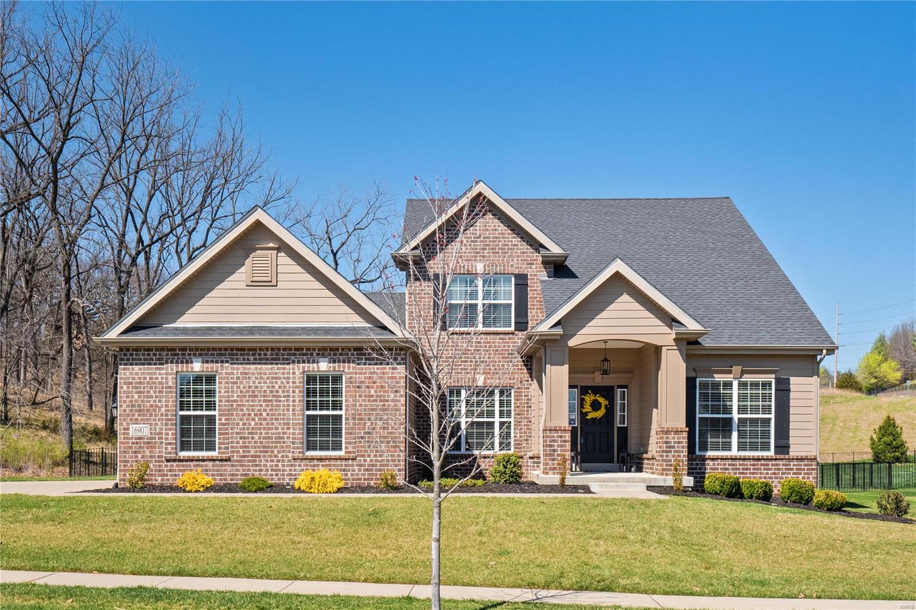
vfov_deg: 36.9
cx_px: 458
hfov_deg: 53.1
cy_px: 305
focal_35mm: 36
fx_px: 916
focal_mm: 18
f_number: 8
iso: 400
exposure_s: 1/1000
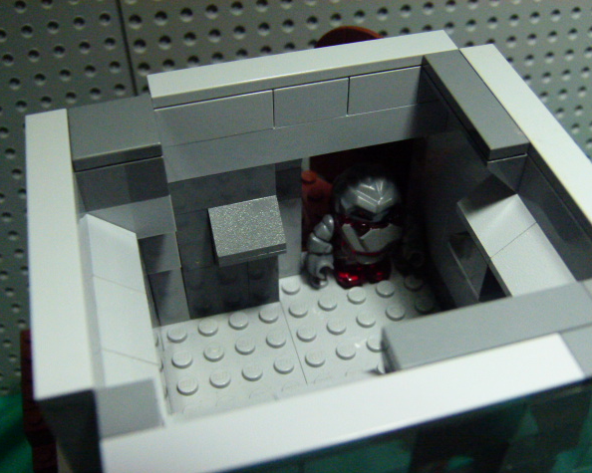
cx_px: 314
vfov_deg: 36.5
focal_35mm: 41
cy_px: 238
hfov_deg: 44.8
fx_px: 718
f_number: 3.1
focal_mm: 7.1
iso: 800
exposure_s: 1/125
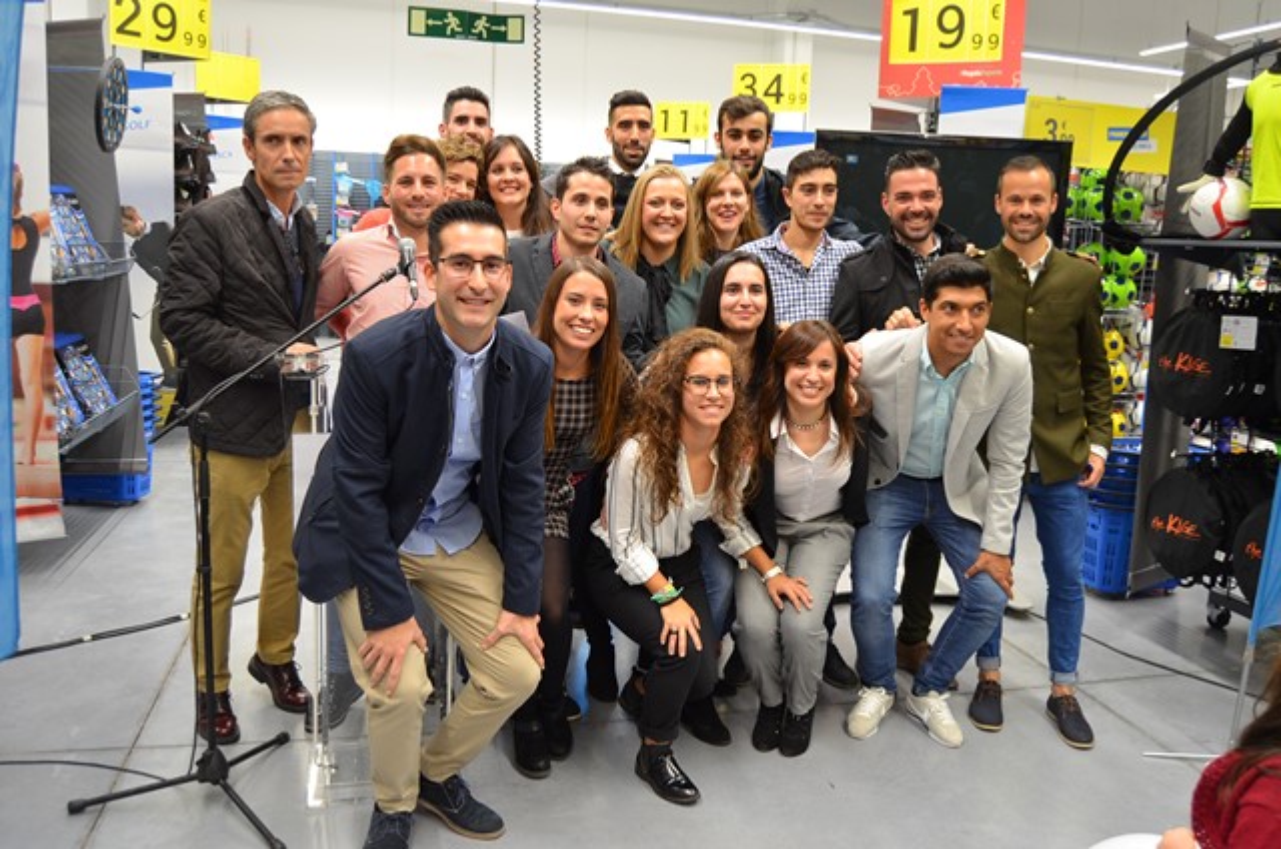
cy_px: 424
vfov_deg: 45.5
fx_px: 1012
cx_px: 640
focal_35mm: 28
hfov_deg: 64.7
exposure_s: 1/60
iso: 640
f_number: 4
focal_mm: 19
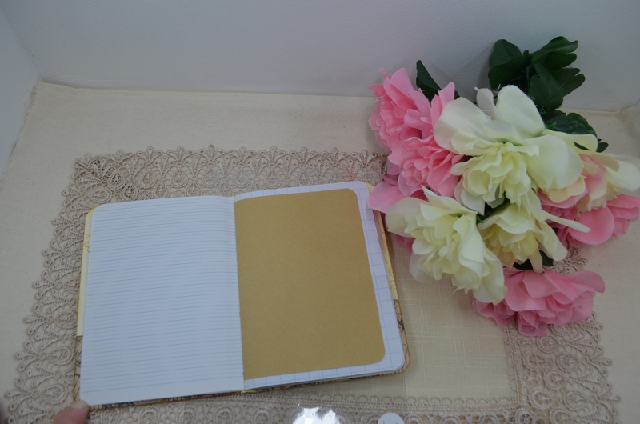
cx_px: 320
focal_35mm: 30
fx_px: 532
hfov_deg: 62.0
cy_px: 212
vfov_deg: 43.4
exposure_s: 1/60
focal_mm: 20
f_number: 5.6
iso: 160
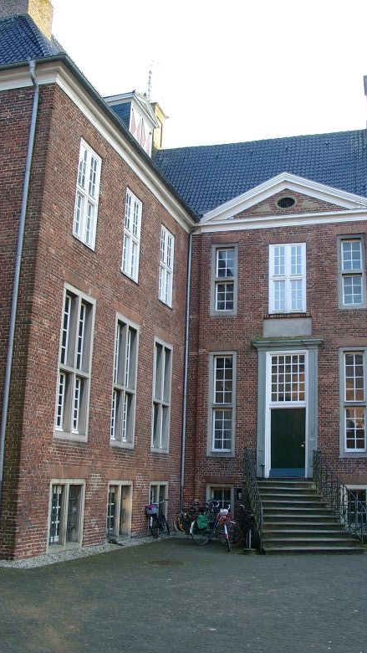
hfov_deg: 31.0
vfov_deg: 52.8
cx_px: 236
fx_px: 657
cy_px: 327
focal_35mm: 38
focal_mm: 7.13
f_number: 4
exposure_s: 1/70.6
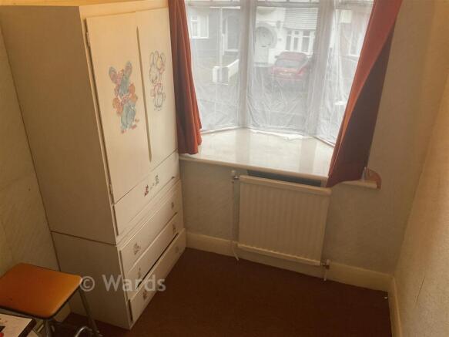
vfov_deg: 48.2
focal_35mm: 29
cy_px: 168
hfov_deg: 61.7
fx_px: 376
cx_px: 224
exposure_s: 1/50
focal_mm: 3
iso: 64
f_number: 1.8
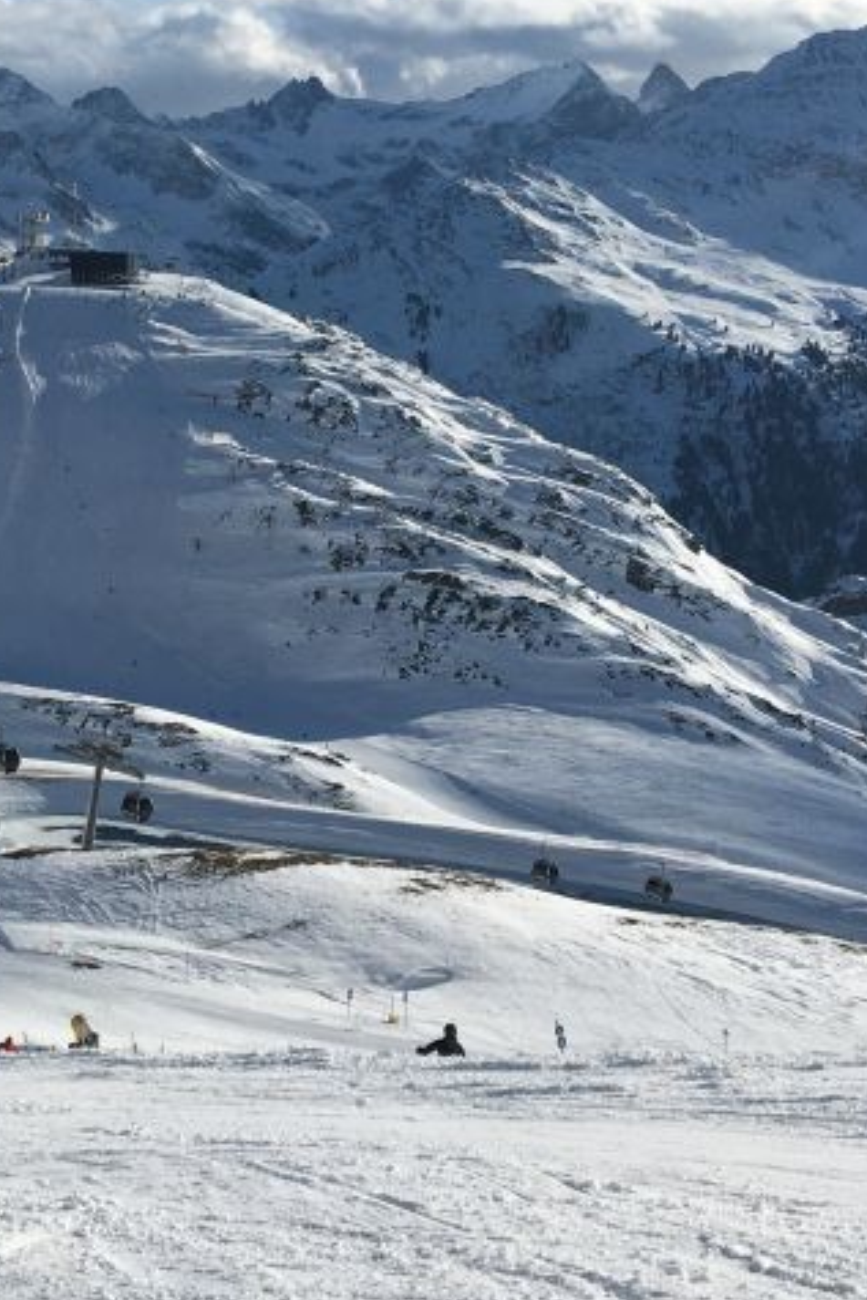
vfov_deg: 30.9
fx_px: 2346
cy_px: 528
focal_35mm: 65
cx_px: 181
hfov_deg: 20.7
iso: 25
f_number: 2.2
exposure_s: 1/3846
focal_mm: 4.15
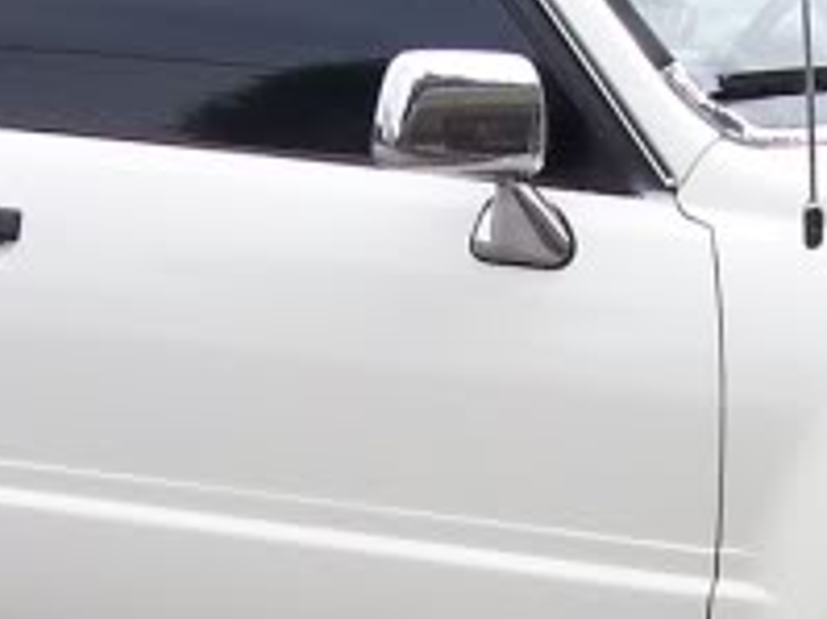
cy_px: 756
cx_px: 499
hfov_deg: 14.4
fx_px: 3271
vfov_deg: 10.6
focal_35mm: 137
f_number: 5.6
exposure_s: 1/250
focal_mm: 5.6
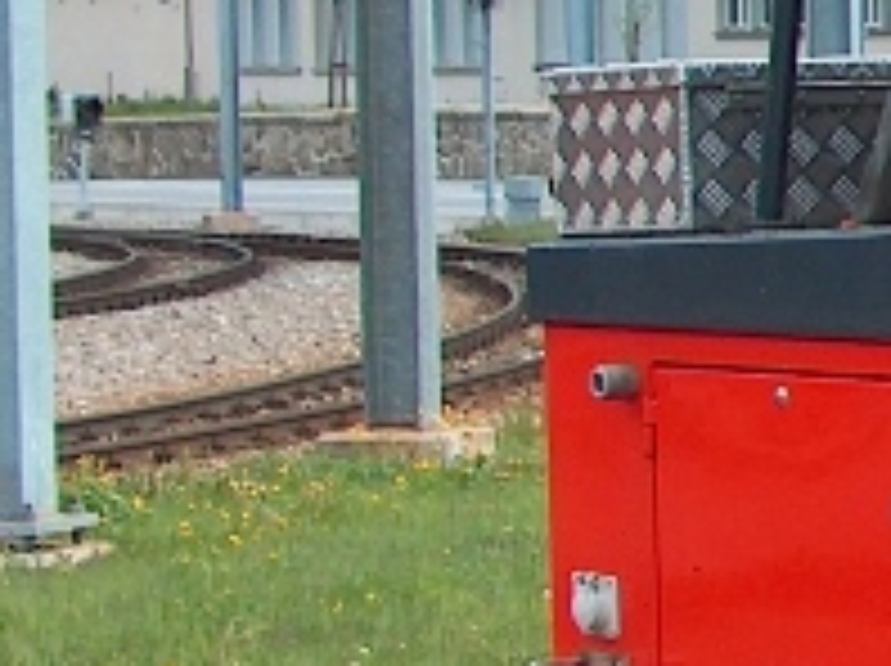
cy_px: 414
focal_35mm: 228
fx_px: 5862
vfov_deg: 6.5
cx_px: 1980
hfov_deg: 8.1
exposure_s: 1/202
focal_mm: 8.96
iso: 100
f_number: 4.8
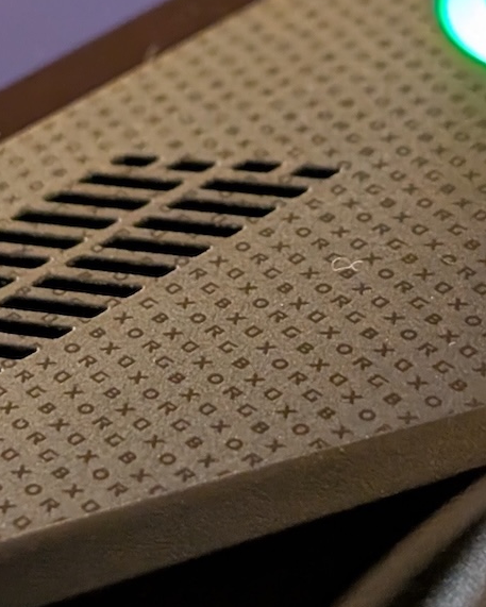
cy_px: 164
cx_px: 198
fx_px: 2894
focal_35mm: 161
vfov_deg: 12.0
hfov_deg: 9.6
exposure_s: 1/41.7
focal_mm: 6.9
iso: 230
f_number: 1.68
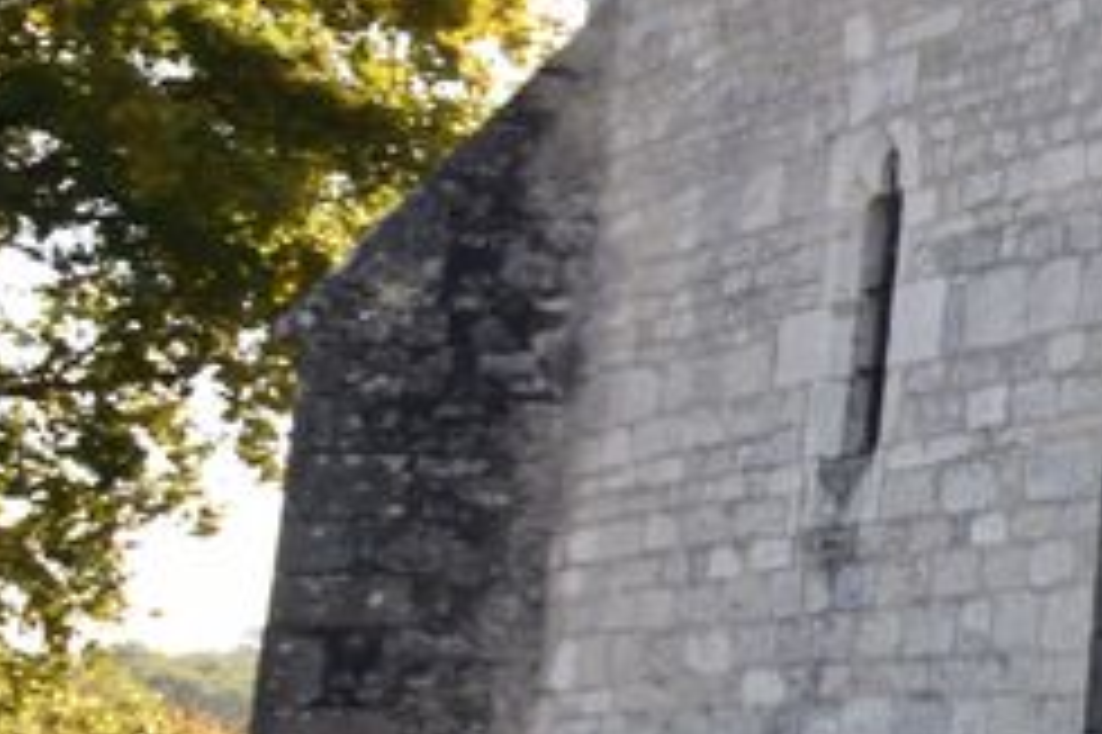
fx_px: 2266
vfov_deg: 18.3
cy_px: 239
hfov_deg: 19.1
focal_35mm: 74
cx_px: 2096
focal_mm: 11.5
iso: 360
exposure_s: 1/250
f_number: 8
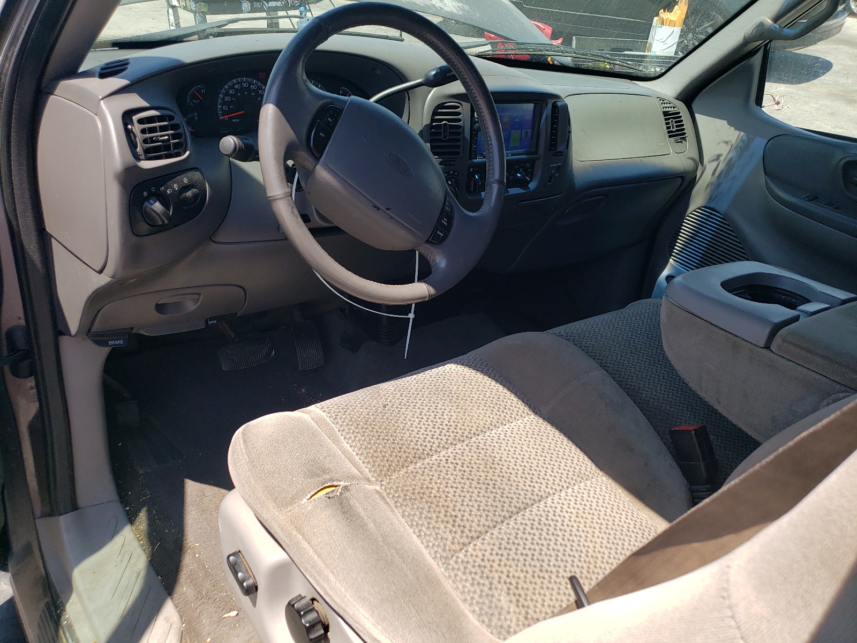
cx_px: 428
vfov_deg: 53.1
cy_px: 322
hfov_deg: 67.3
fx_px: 644
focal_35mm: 26
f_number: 1.5
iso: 50
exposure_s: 1/1250
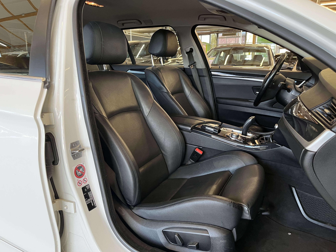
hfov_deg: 67.3
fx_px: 252
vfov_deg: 53.1
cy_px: 126
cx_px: 168
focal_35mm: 26
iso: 125
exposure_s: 1/79
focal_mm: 5.1
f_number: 1.6
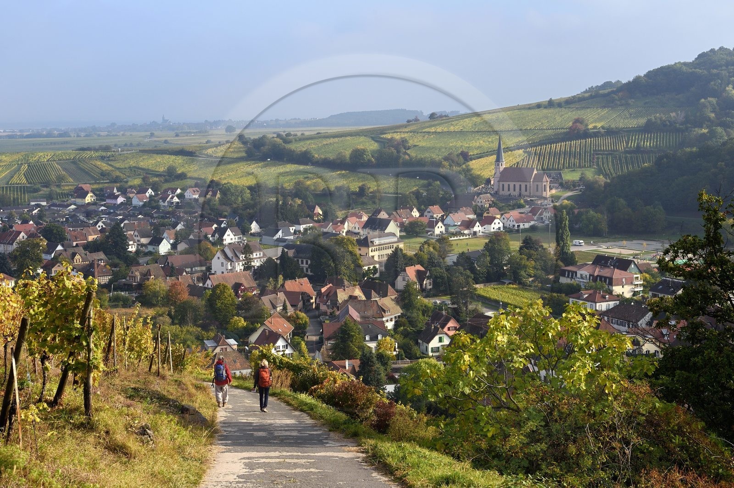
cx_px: 367
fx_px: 1182
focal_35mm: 58
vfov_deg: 23.4
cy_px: 244
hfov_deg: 34.5
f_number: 10
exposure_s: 1/400
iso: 400
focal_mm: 58
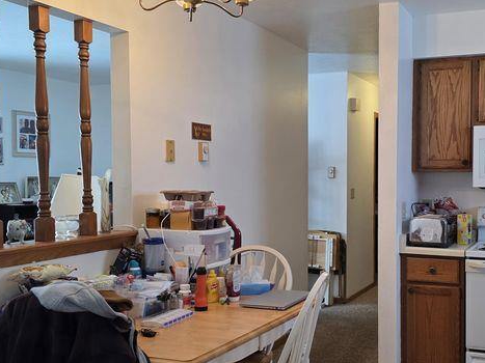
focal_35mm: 42
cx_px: 336
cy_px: 198
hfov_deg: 43.9
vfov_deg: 34.3
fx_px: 588
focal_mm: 6.3
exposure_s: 1/120
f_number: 1.7
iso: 125
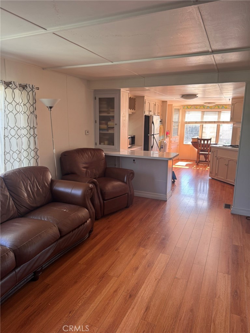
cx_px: 125
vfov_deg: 71.6
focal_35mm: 24
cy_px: 166
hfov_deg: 56.8
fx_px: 231
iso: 100
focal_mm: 6.76
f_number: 1.78
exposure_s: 1/100
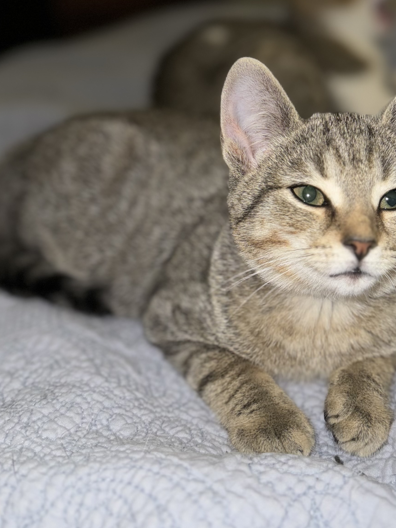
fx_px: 641
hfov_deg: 33.8
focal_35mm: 42
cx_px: 289
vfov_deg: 44.5
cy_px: 210
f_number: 1.78
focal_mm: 6.76
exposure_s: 1/9
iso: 50
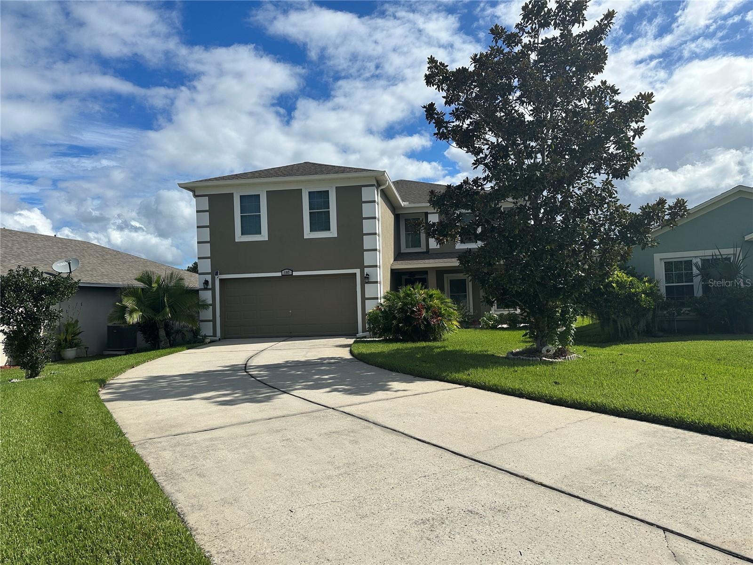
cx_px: 376
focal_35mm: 24
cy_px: 282
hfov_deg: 71.6
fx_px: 522
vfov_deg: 56.8
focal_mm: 6.86
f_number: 1.78
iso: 80
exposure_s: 1/7576
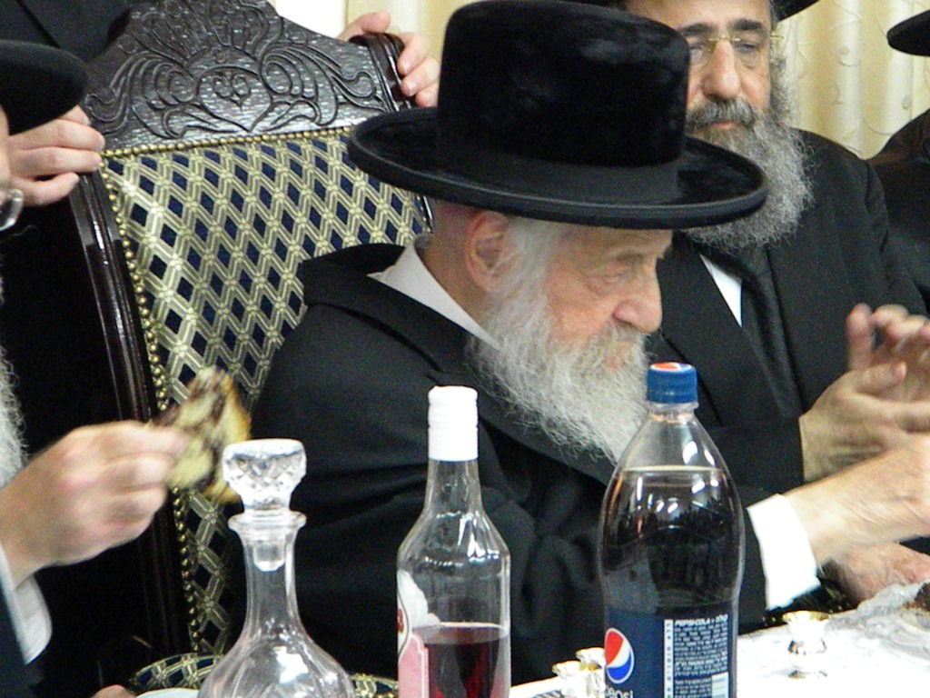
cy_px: 349
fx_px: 3976
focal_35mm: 148
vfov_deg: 10.0
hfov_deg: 13.3
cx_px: 465
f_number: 5
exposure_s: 1/62.8
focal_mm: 26.8
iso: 2511
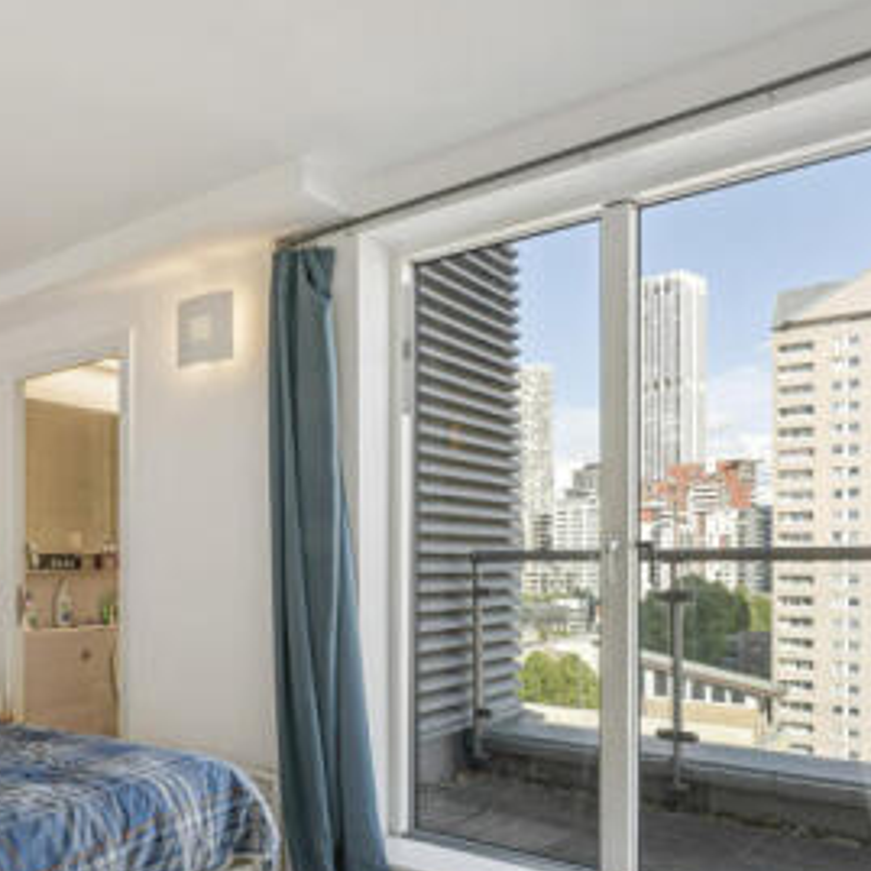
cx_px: 104
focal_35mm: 29
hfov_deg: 50.1
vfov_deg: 54.8
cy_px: 562
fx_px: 826
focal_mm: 14
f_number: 14
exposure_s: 1/13
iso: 200
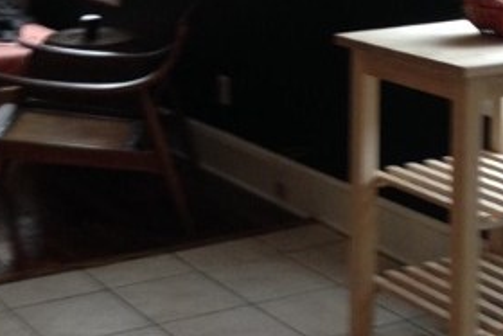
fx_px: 1314
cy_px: 22
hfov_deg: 21.6
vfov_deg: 14.4
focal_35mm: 94
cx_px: 176
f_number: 2.4
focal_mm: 4.12
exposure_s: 1/20
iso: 160
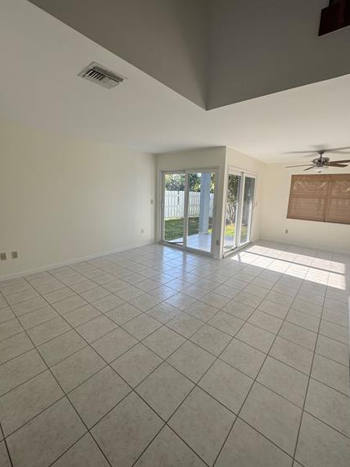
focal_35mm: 15
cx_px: 182
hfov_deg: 81.7
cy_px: 223
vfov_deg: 98.1
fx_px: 202
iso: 40
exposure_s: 1/177
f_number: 2.2
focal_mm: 2.22
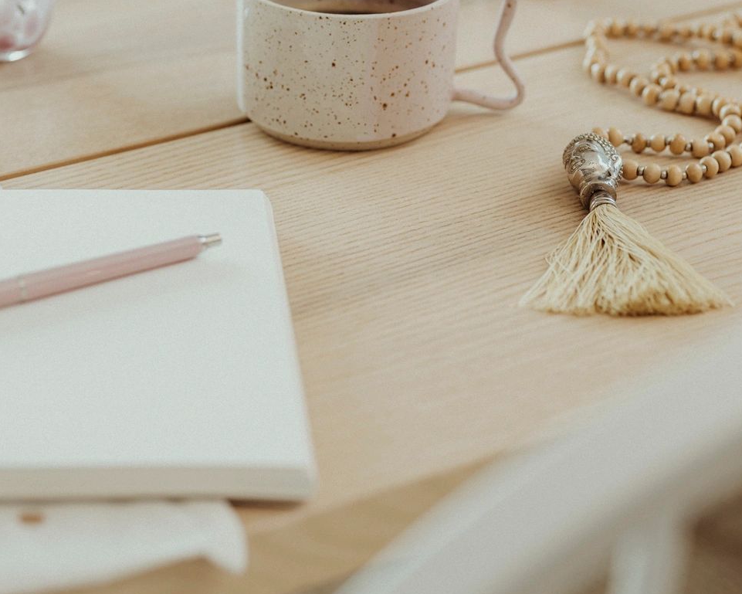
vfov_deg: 12.0
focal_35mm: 128
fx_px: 2811
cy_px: 165
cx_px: 256
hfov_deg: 15.0
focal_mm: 80
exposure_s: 1/100
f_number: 2.8
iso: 200
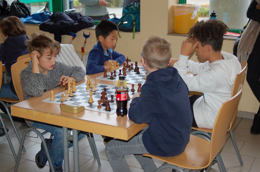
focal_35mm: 52
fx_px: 379
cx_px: 130
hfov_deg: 37.9
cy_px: 86
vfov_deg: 25.7
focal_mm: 35
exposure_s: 1/60
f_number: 3.8
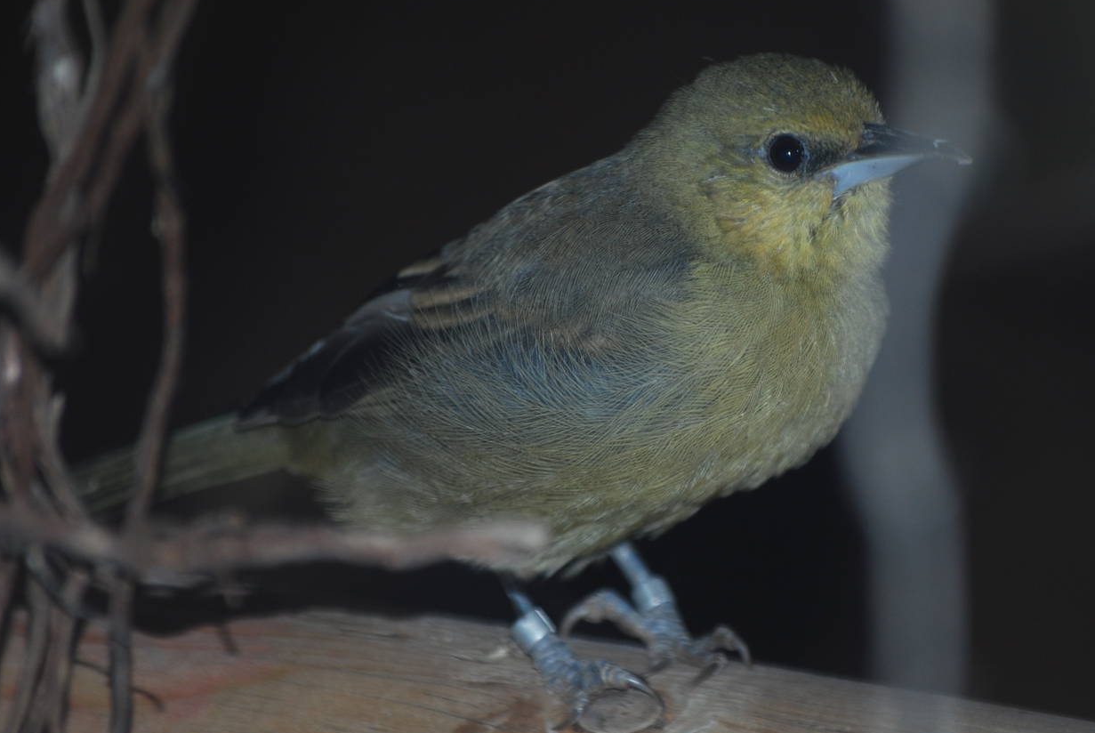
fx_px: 13064
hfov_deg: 4.8
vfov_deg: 3.2
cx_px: 705
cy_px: 397
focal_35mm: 429
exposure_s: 1/60
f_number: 5.3
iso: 200
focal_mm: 220
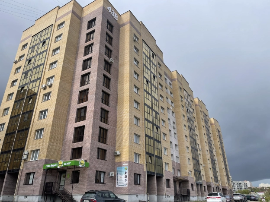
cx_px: 135
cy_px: 101
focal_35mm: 25
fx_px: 195
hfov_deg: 69.4
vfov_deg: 54.9
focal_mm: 5.1
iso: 32
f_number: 1.6
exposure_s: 1/2924
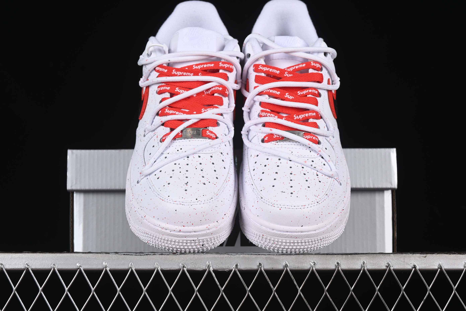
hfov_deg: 27.0
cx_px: 233
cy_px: 156
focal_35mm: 75
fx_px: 971
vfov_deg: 18.2
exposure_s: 1/100
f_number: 8
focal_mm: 50
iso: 160
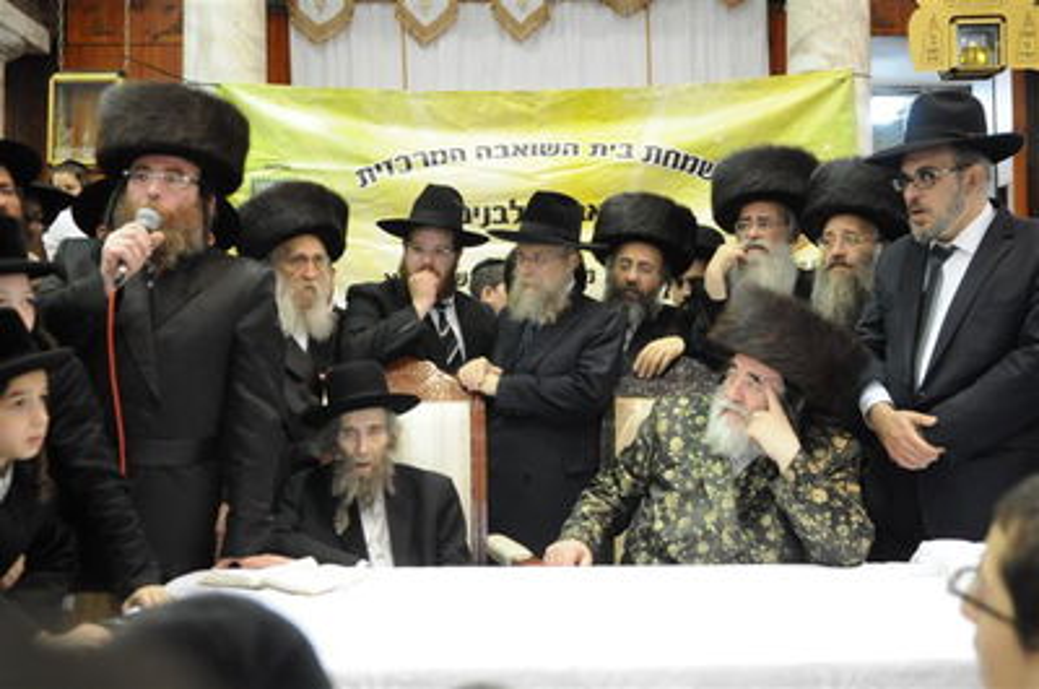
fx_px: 1037
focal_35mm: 36
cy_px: 344
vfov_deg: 36.7
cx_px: 520
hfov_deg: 53.2
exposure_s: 1/60
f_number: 2.8
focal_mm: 24
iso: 1250
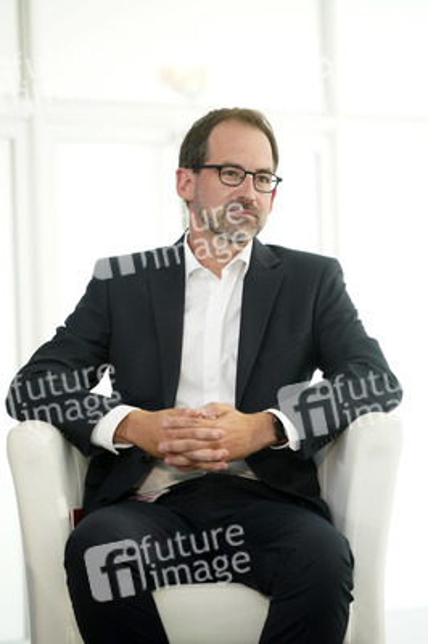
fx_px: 3573
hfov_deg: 6.9
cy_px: 322
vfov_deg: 10.3
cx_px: 214
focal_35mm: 200
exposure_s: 1/200
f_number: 5.6
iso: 1600
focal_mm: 200
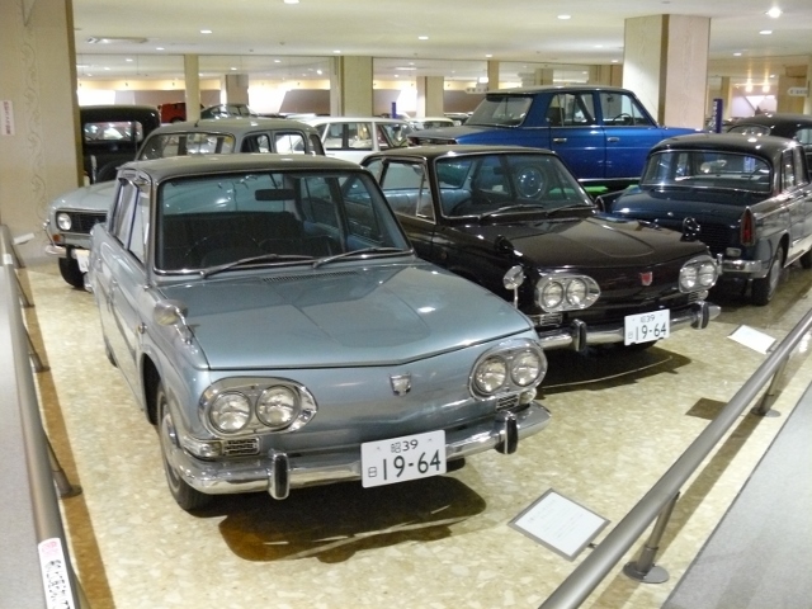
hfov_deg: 51.4
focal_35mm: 36
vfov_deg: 39.7
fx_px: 844
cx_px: 406
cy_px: 304
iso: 400
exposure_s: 1/13
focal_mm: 6
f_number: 2.8
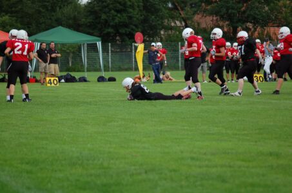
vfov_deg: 8.3
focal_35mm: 165
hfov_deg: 12.5
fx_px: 1336
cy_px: 96
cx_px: 146
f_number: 4.2
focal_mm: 110
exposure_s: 1/1000
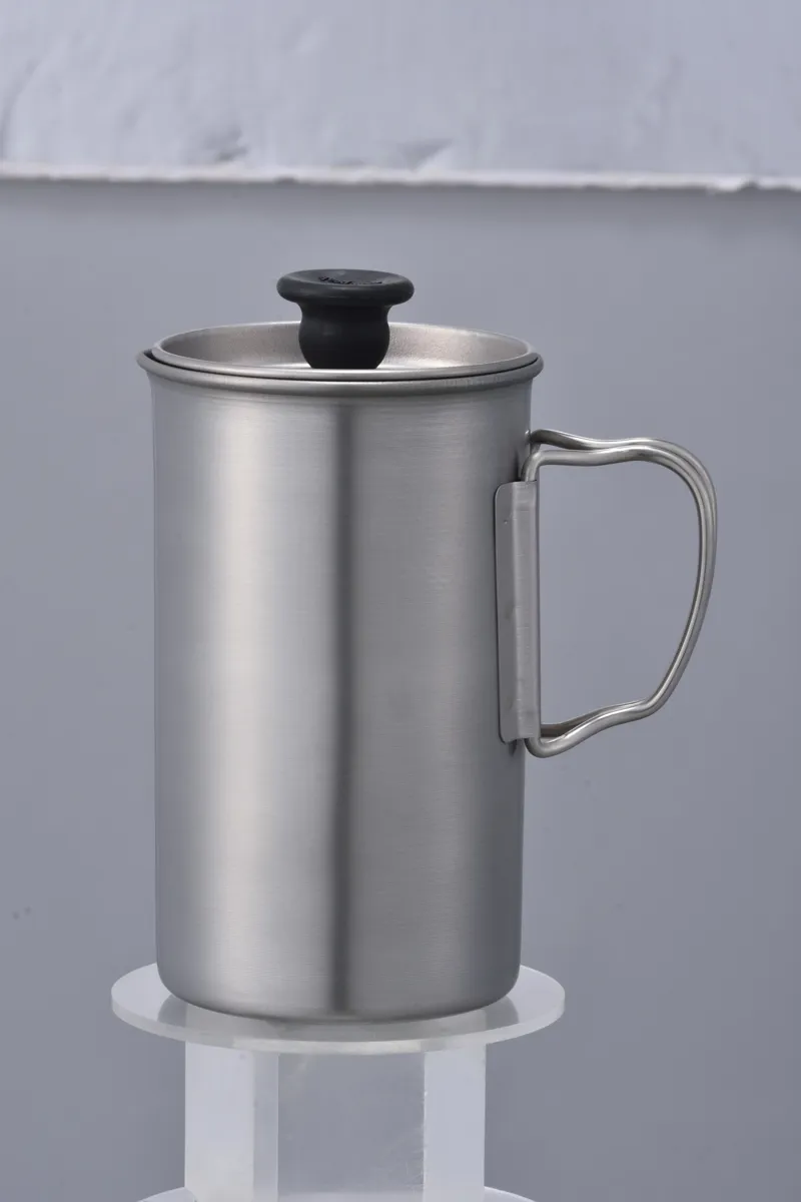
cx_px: 400
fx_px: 7509
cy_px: 601
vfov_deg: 9.1
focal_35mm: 225
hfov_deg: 6.1
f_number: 18
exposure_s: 1/125
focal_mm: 150
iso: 100
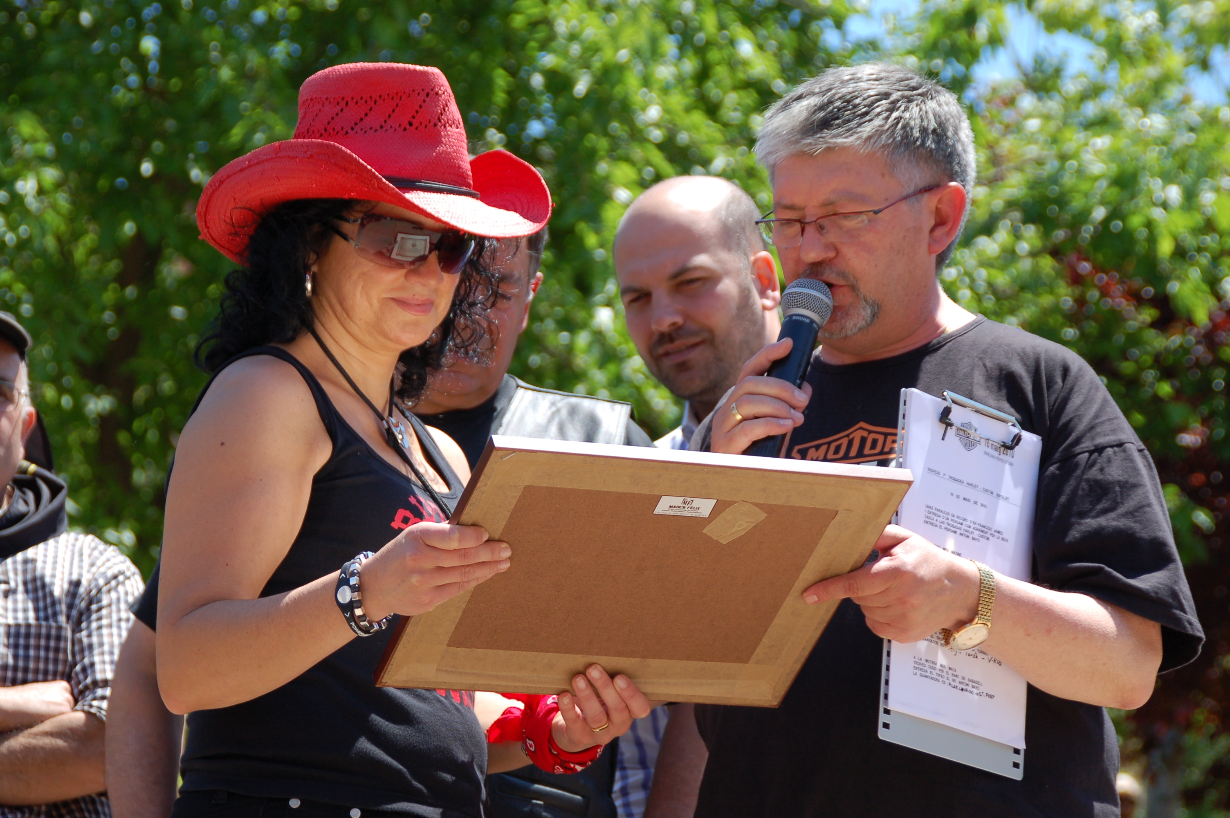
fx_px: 4096
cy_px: 409
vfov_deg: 11.4
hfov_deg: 17.1
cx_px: 615
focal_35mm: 120
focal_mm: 80
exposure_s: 1/750
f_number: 6.7
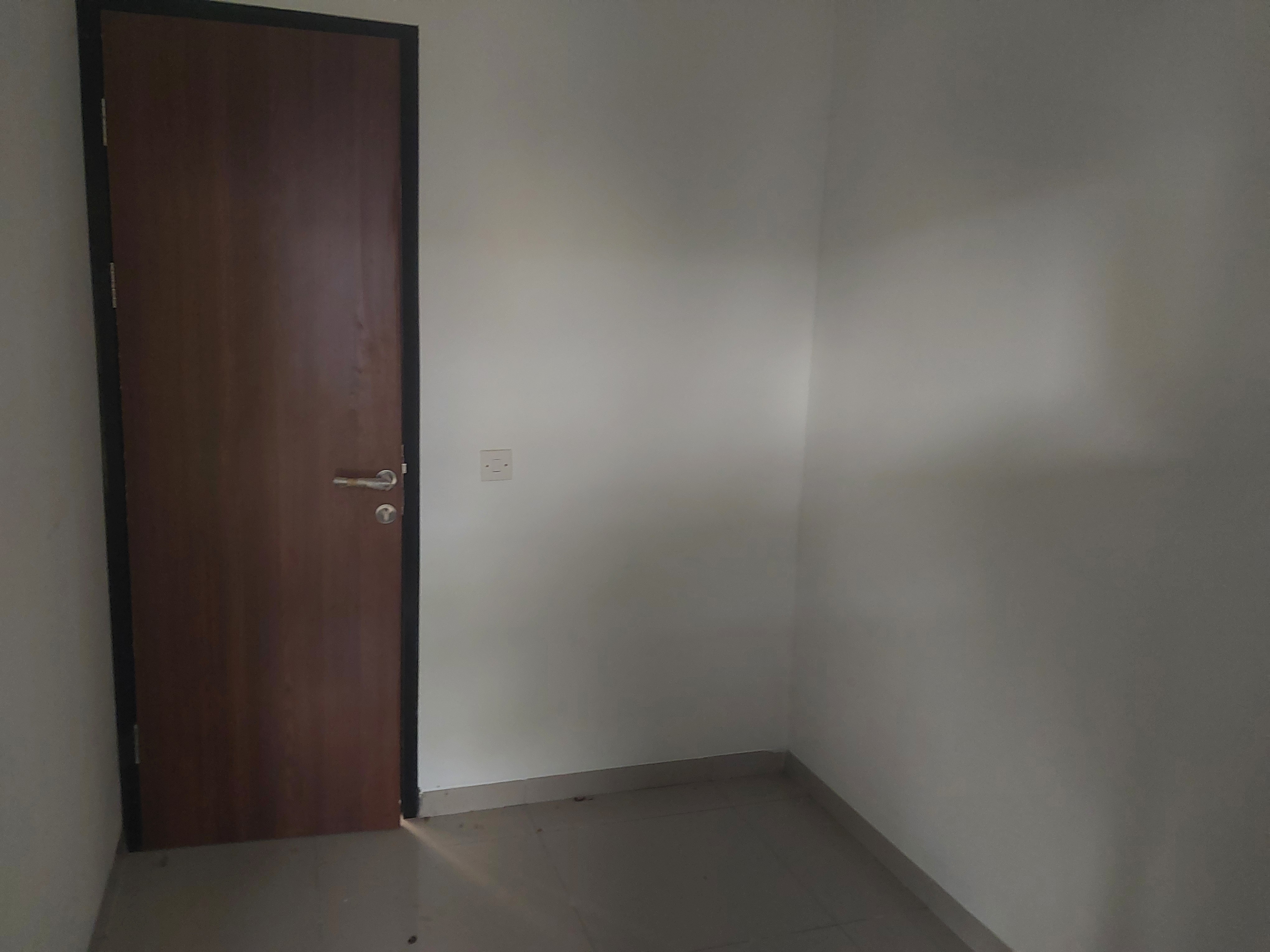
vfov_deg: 46.8
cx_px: 635
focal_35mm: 30
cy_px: 476
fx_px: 1101
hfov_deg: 60.0
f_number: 1.8
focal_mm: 4.6
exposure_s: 1/24
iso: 320
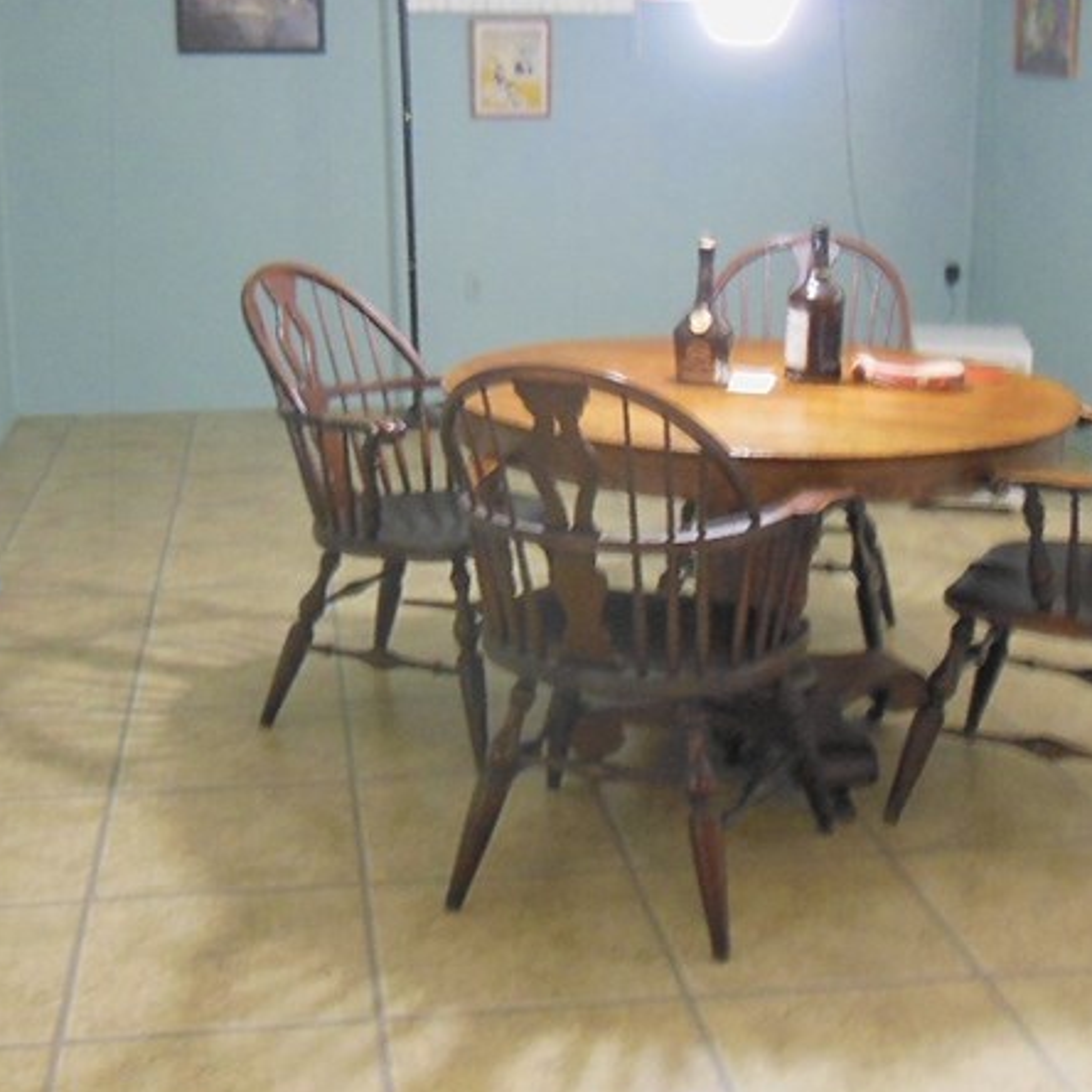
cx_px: 551
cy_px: 453
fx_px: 1820
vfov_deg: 33.3
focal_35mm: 51
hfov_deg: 33.4
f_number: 3.5
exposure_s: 1/3
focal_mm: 4.5
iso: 400
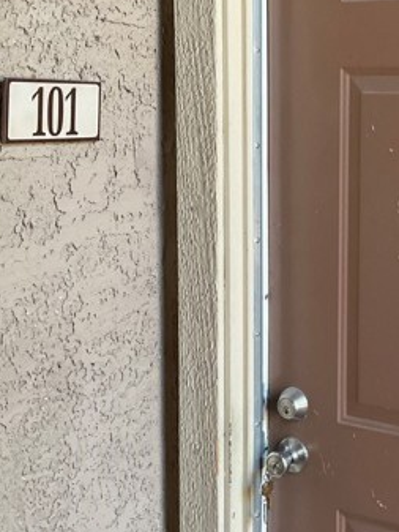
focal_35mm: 66
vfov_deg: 29.3
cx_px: 377
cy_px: 213
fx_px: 1014
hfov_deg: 21.6
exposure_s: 1/60
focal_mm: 3
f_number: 1.8
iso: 125
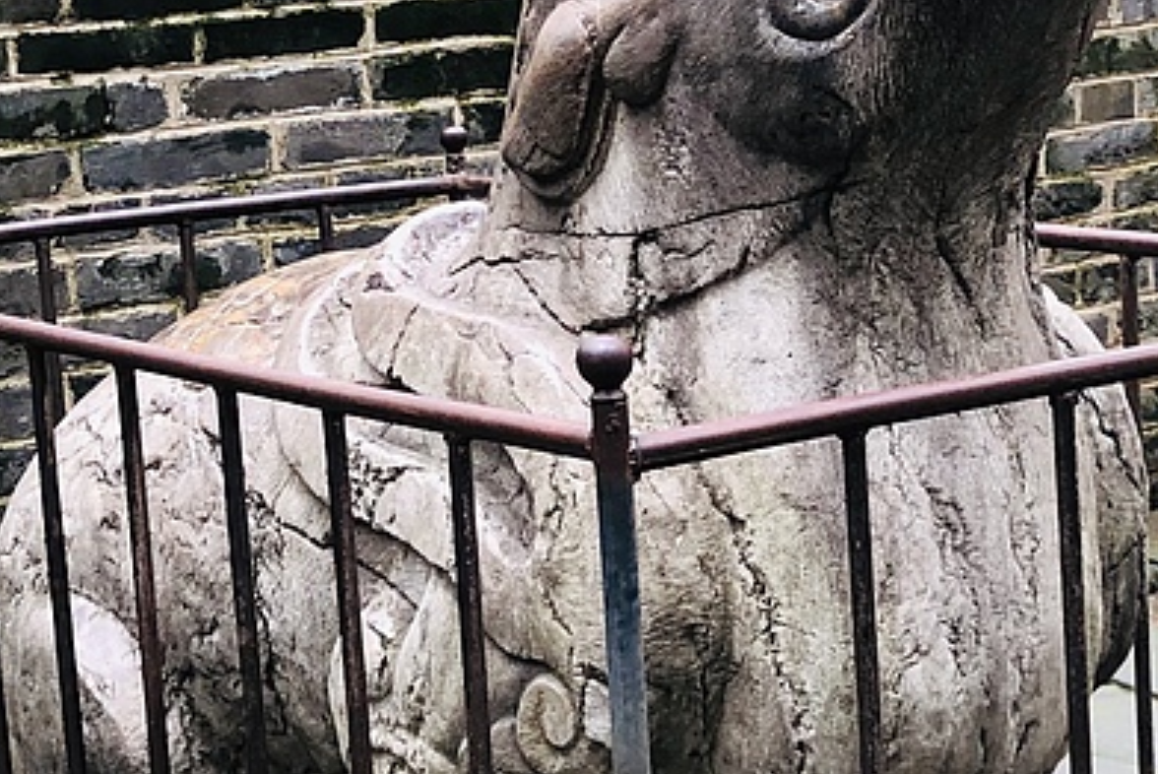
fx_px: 3058
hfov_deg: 21.3
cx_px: 868
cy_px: 372
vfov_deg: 14.4
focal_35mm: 95
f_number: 1.8
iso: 32
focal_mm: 4
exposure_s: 1/30
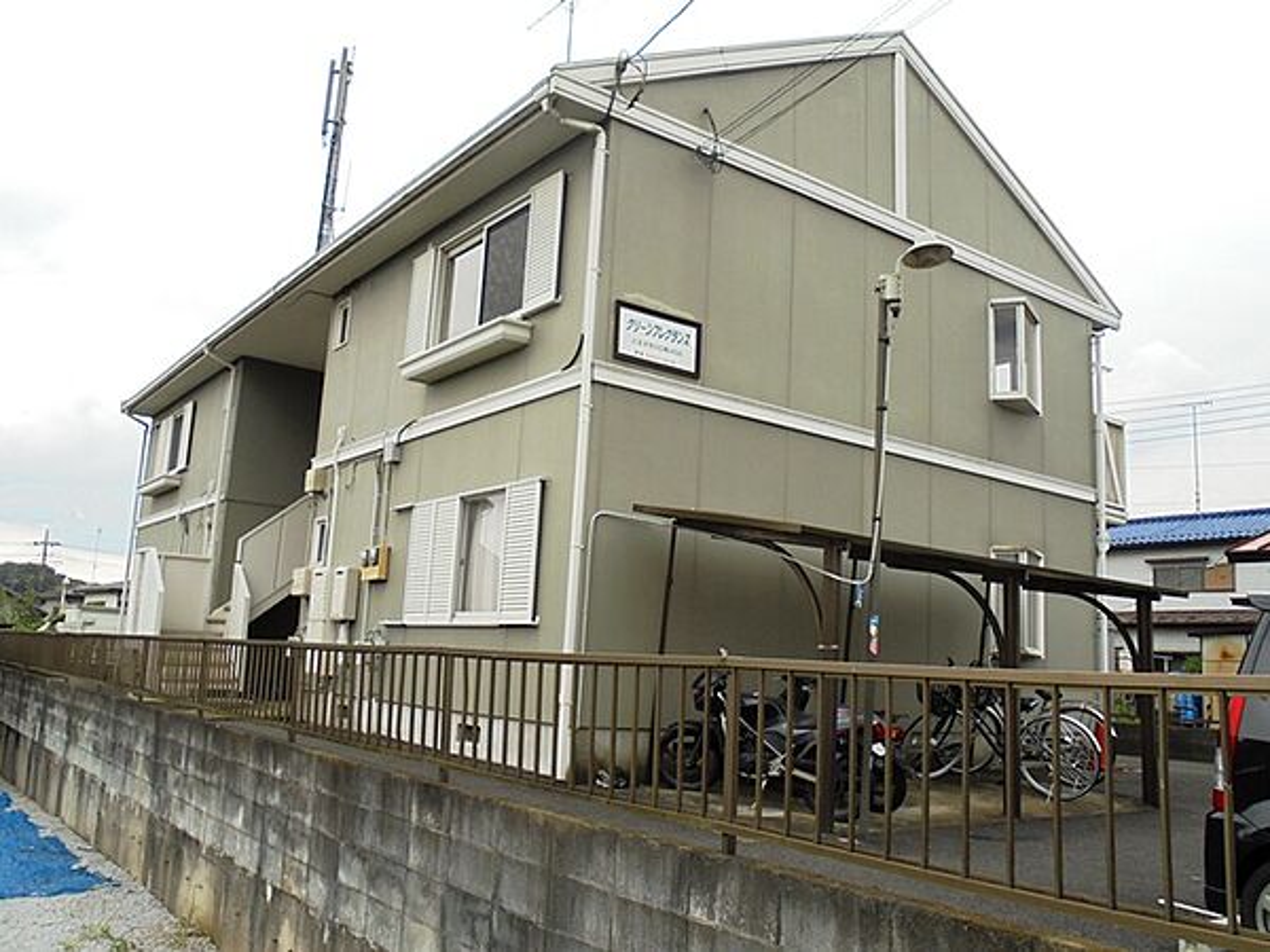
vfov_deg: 48.2
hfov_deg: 61.7
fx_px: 1064
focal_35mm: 29
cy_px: 476
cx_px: 635
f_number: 3.7
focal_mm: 5.3
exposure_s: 1/200
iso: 100
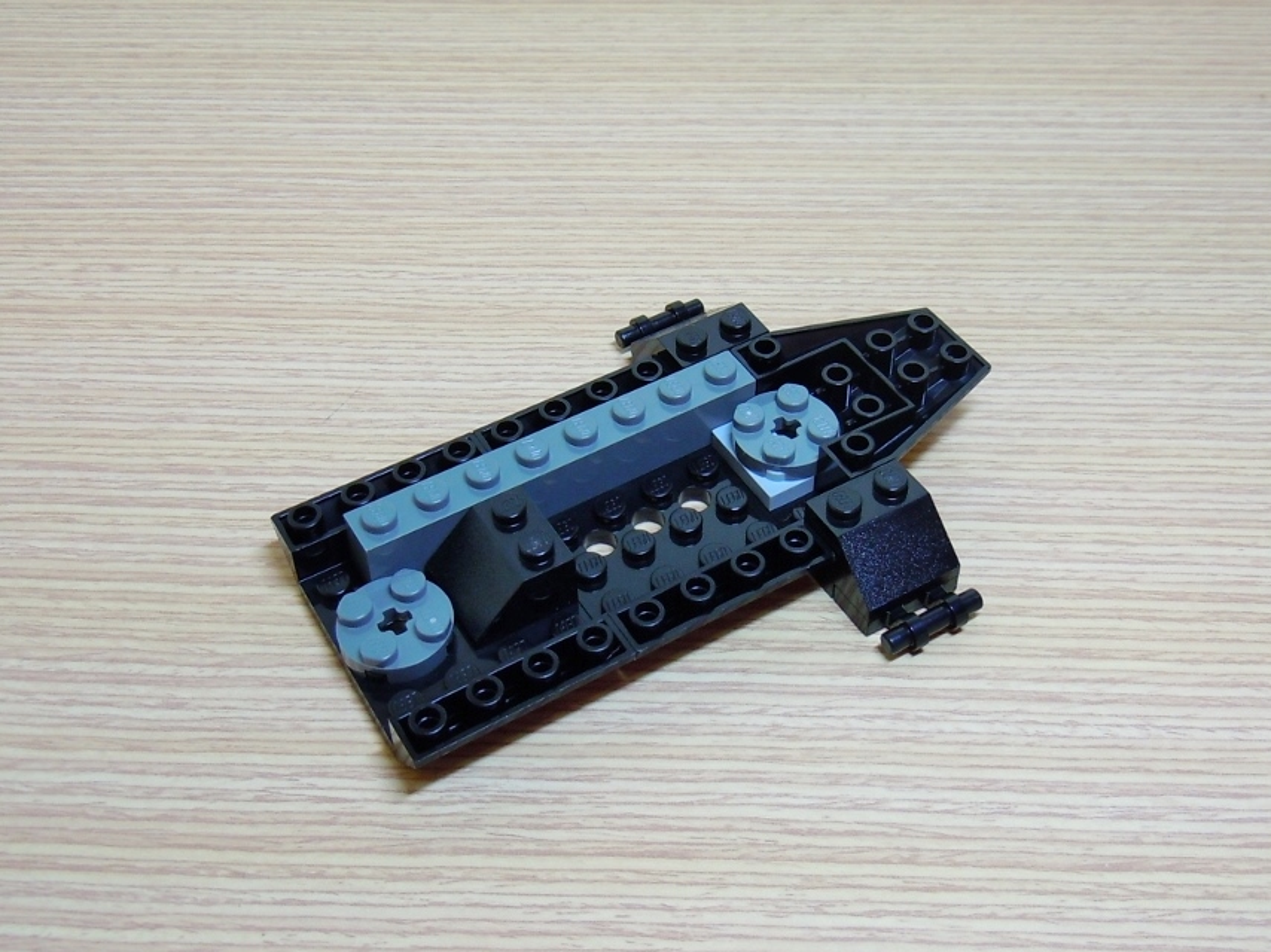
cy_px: 476
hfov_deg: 60.0
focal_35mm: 30
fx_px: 1101
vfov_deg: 46.8
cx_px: 636
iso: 100
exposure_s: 1/15
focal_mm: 5.4
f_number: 3.5
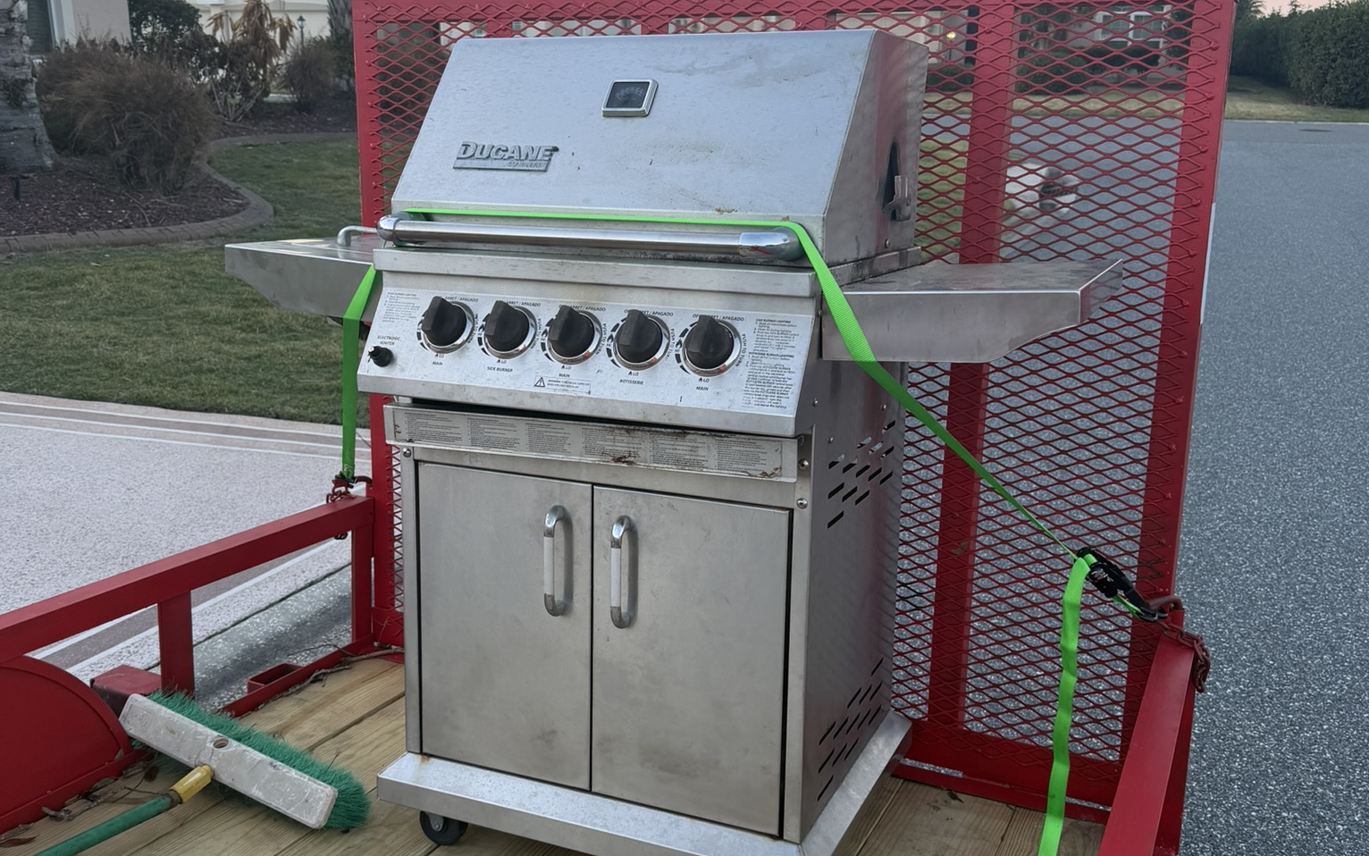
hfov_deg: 56.7
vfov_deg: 37.3
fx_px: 1269
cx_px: 685
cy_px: 414
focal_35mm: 34
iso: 80
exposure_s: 1/141
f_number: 1.78
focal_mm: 6.76
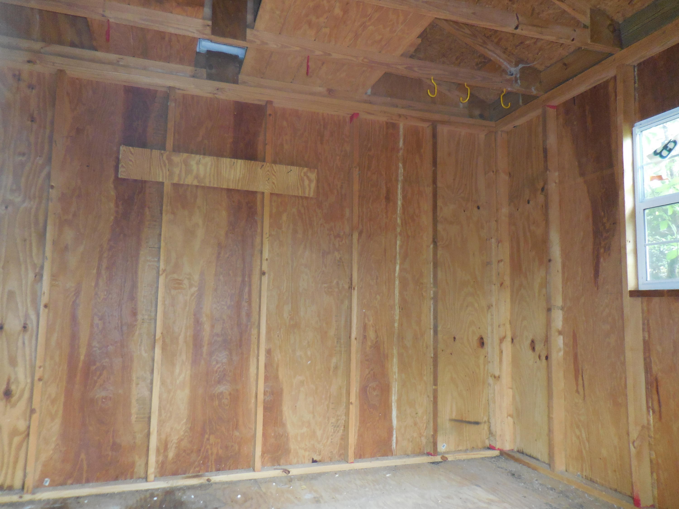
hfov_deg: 69.4
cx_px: 340
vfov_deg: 54.9
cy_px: 254
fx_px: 490
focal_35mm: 25
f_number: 3.3
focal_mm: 4.5
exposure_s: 1/25
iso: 400
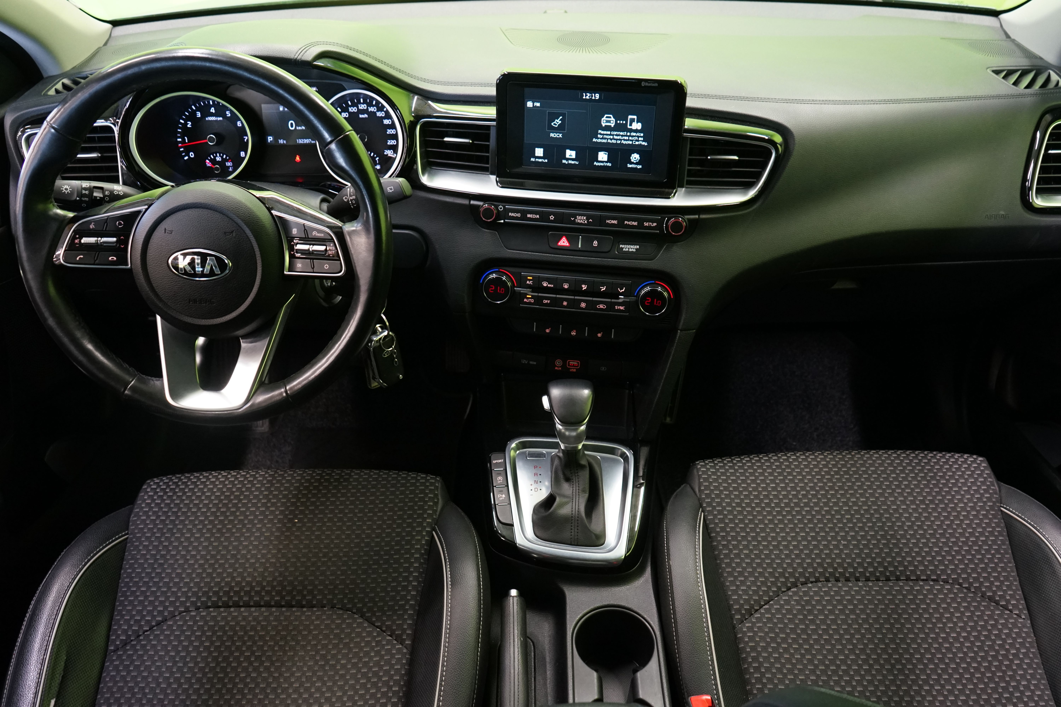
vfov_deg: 45.0
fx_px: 855
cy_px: 354
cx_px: 530
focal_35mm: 29
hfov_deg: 63.7
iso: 2500
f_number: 5
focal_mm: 29
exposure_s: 1/25
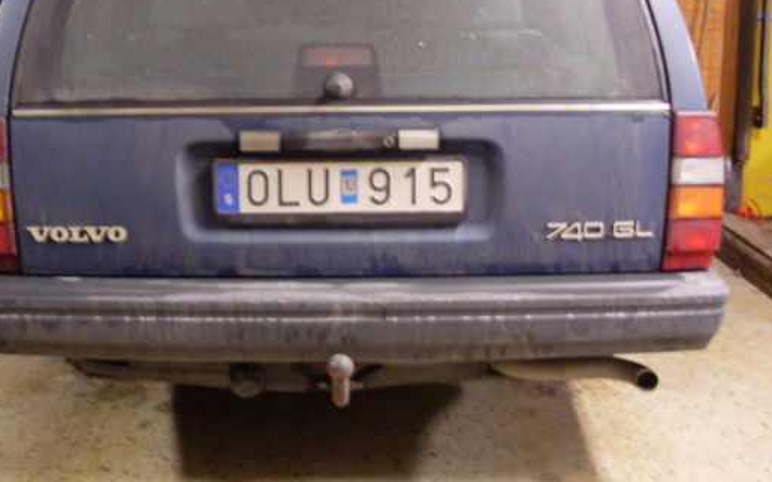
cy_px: 172
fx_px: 1052
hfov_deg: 40.2
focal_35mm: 50
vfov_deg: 25.7
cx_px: 326
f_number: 2.8
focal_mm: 6.3
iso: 200
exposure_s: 1/3
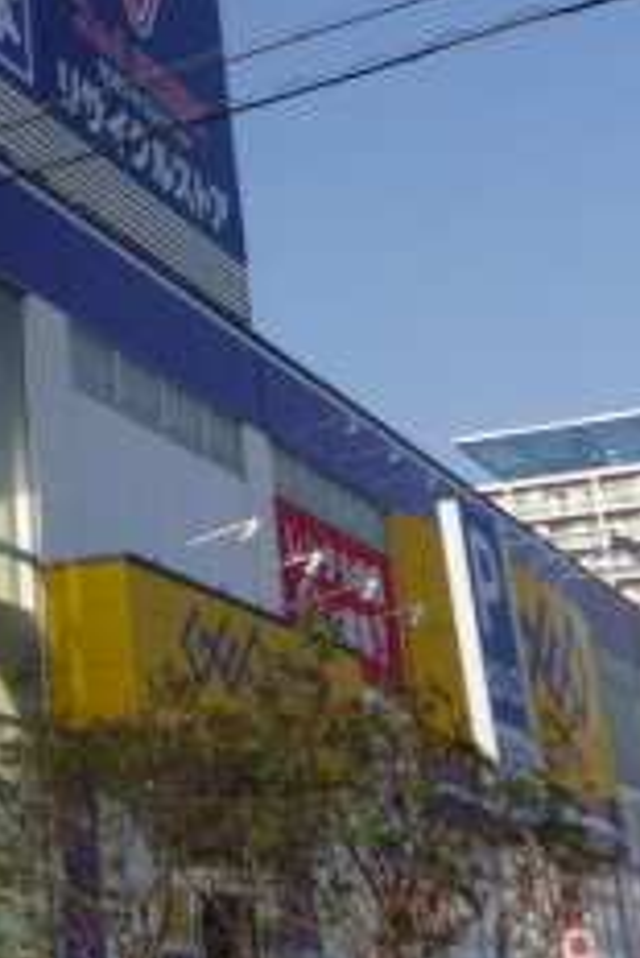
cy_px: 318
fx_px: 1677
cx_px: -277
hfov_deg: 19.3
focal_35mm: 63
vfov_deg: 31.6
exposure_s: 1/1500
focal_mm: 4
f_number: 3.1
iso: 100
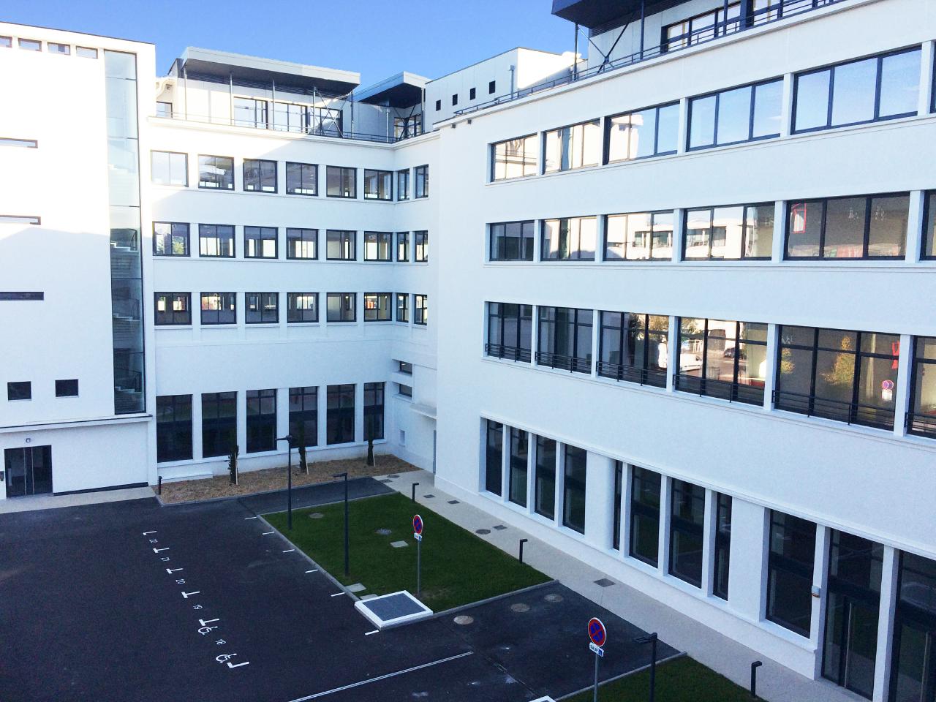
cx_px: 468
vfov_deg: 48.2
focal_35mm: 29
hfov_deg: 61.7
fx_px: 784
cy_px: 351
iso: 32
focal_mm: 4.15
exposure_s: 1/977
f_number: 2.2
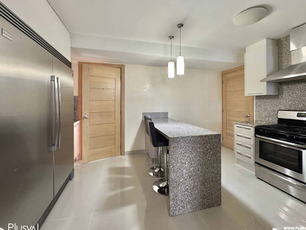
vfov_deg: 77.8
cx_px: 159
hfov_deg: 94.5
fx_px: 141
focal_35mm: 16
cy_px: 102
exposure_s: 1/60
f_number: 2.2
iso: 250
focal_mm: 2.22
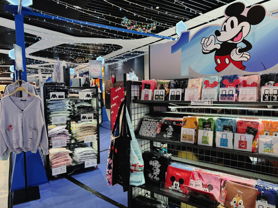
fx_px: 193
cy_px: 104
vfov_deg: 56.8
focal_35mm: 24
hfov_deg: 71.6
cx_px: 139
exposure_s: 1/53
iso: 125
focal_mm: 6.86
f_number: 1.78
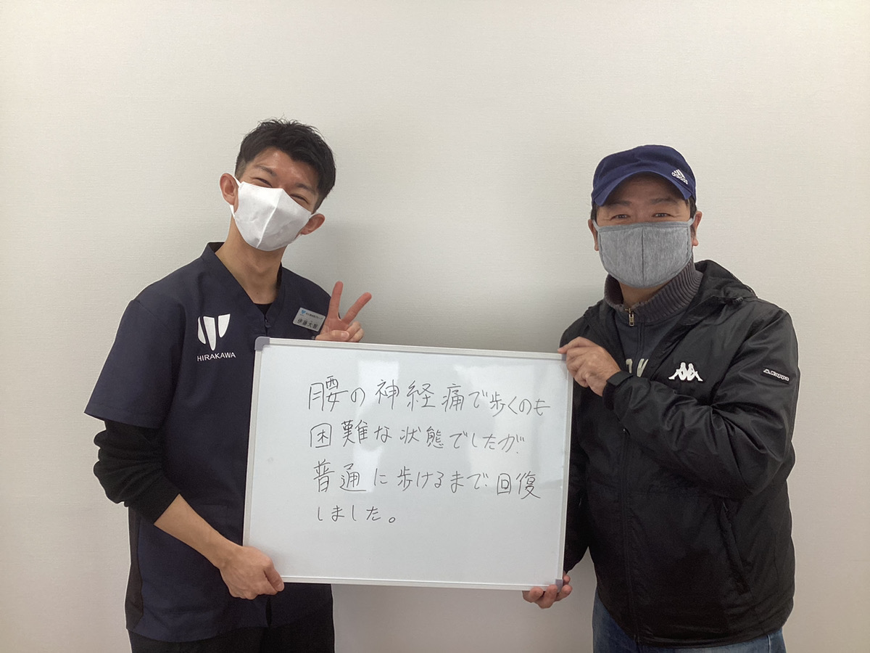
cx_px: 435
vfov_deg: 45.4
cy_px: 326
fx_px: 779
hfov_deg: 58.4
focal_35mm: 31
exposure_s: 1/120
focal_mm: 3.3
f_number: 2.4
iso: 40
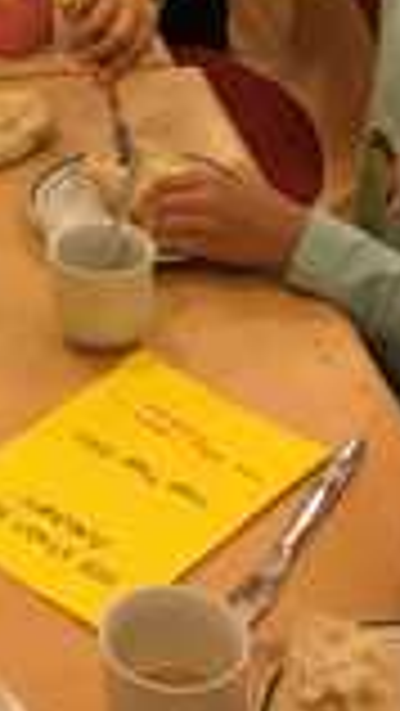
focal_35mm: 96
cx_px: -135
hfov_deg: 12.2
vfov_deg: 20.4
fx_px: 1808
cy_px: -207
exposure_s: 1/33
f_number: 2.2
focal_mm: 4.15
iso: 100
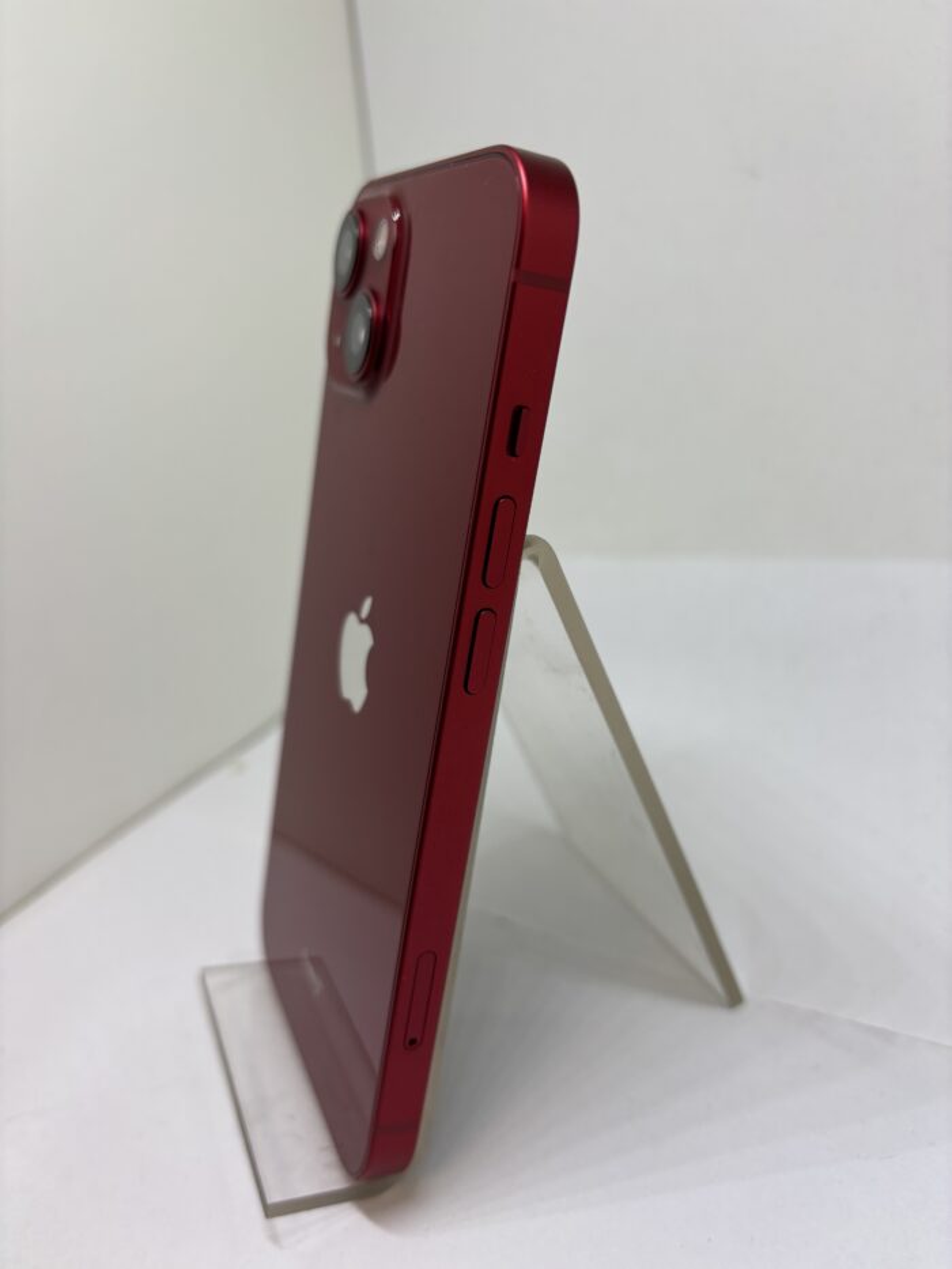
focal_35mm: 26
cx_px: 476
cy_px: 634
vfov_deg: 67.3
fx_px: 953
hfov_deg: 53.1
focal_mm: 5.96
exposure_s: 1/108
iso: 32
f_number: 1.6
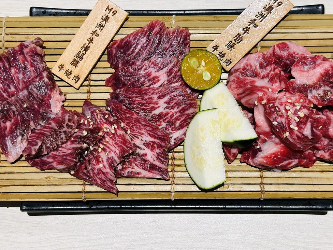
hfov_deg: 32.7
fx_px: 568
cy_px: 104
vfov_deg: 24.8
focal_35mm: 59
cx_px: 177
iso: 64
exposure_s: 1/120
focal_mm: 6.86
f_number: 1.78
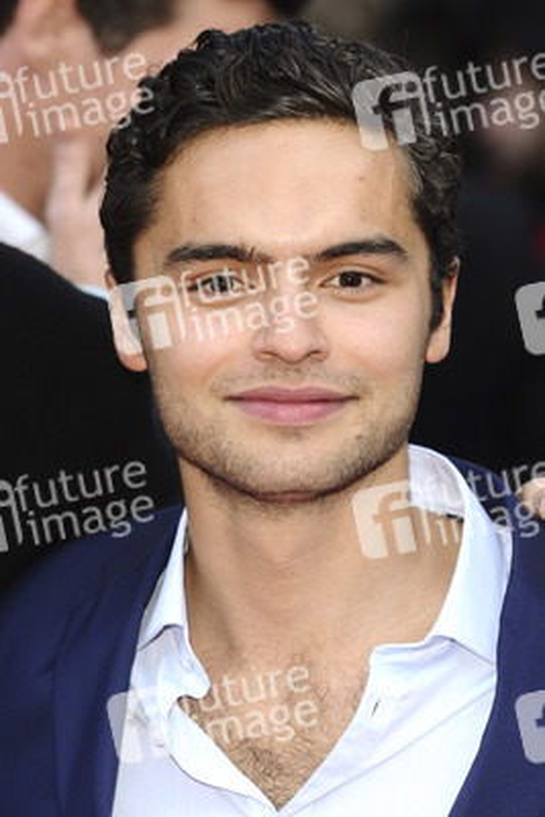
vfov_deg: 11.4
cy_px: 408
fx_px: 4084
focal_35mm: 180
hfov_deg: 7.6
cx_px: 272
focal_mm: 120
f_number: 4.5
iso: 320
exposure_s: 1/200
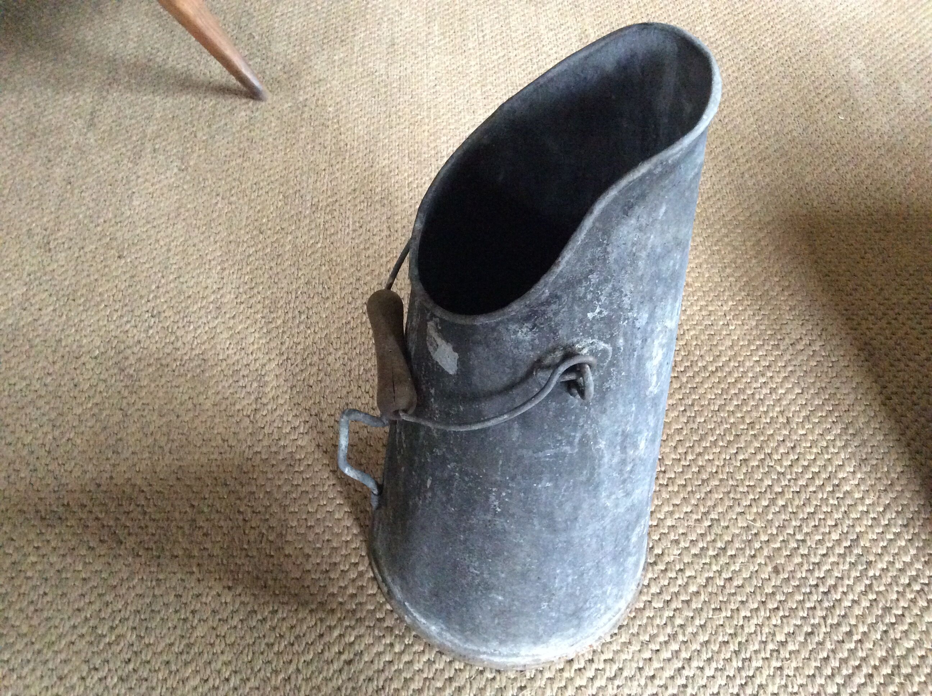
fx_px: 860
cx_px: 466
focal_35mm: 32
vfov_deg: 44.1
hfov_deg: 56.9
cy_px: 348
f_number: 2.4
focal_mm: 3.3
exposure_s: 1/17
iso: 400
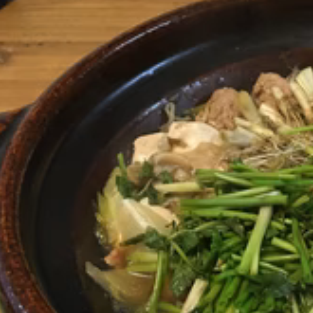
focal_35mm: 62
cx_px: 370
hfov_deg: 25.1
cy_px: 241
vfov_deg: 27.3
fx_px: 634
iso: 160
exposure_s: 1/30
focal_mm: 4.15
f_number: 2.2
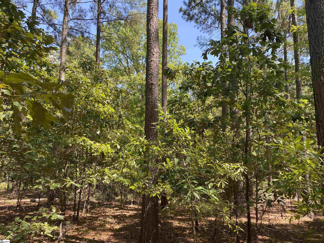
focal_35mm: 26
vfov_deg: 53.1
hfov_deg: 67.3
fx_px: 243
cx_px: 162
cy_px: 122
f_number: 1.8
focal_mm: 4.25
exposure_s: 1/285
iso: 32
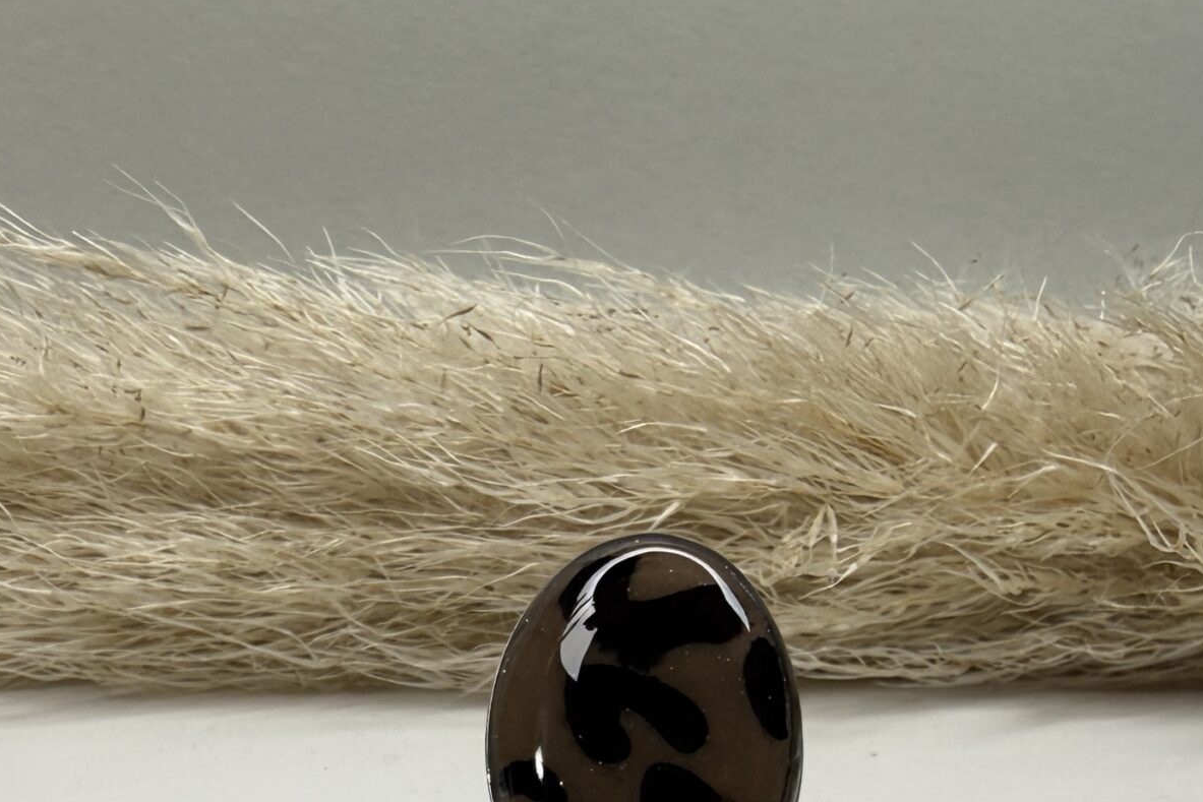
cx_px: 597
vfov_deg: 24.1
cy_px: 770
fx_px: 1805
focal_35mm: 54
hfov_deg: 36.9
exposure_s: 1/100
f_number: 2.2
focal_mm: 2.22
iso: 40
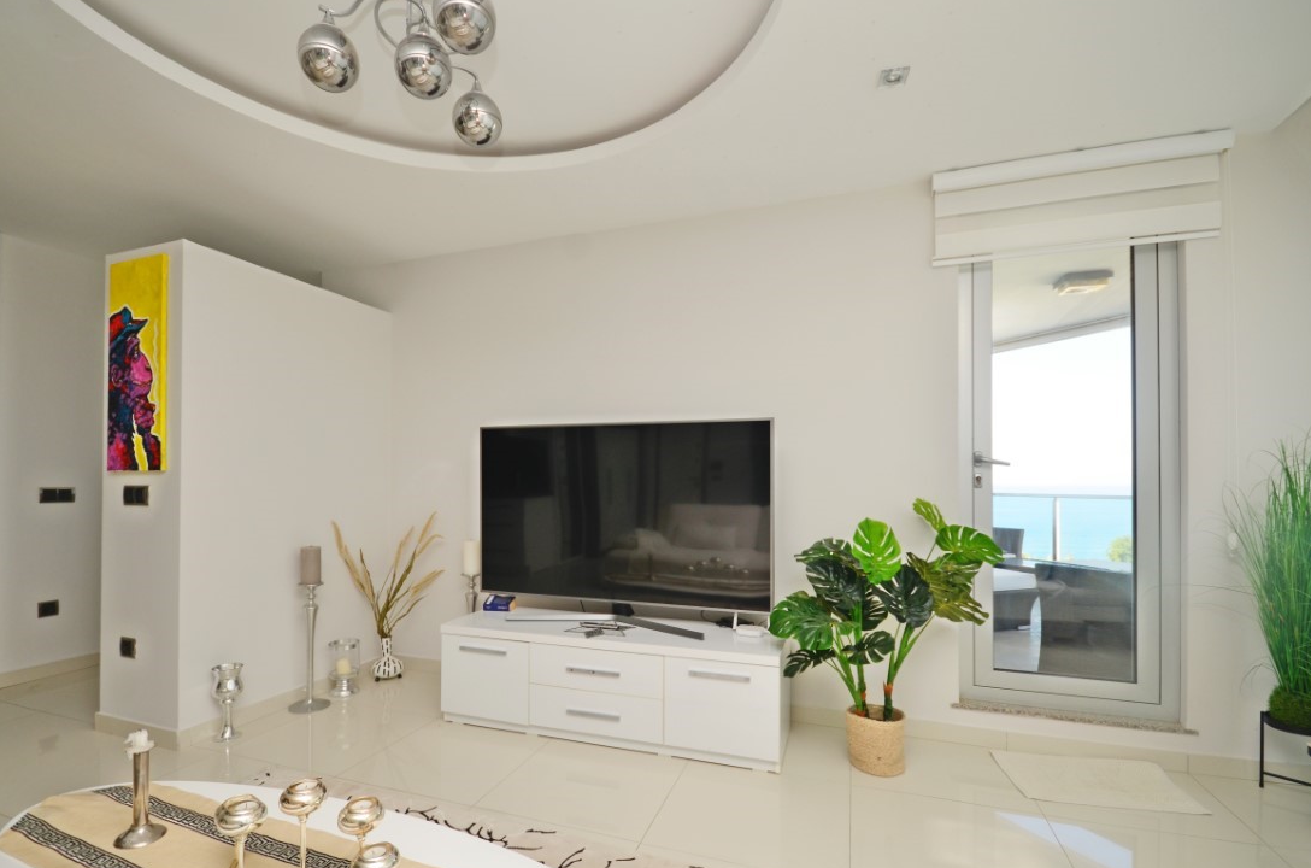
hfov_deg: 96.8
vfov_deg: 73.4
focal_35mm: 16
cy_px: 457
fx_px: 581
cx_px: 639
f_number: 5.6
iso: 180
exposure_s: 1/125
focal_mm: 10
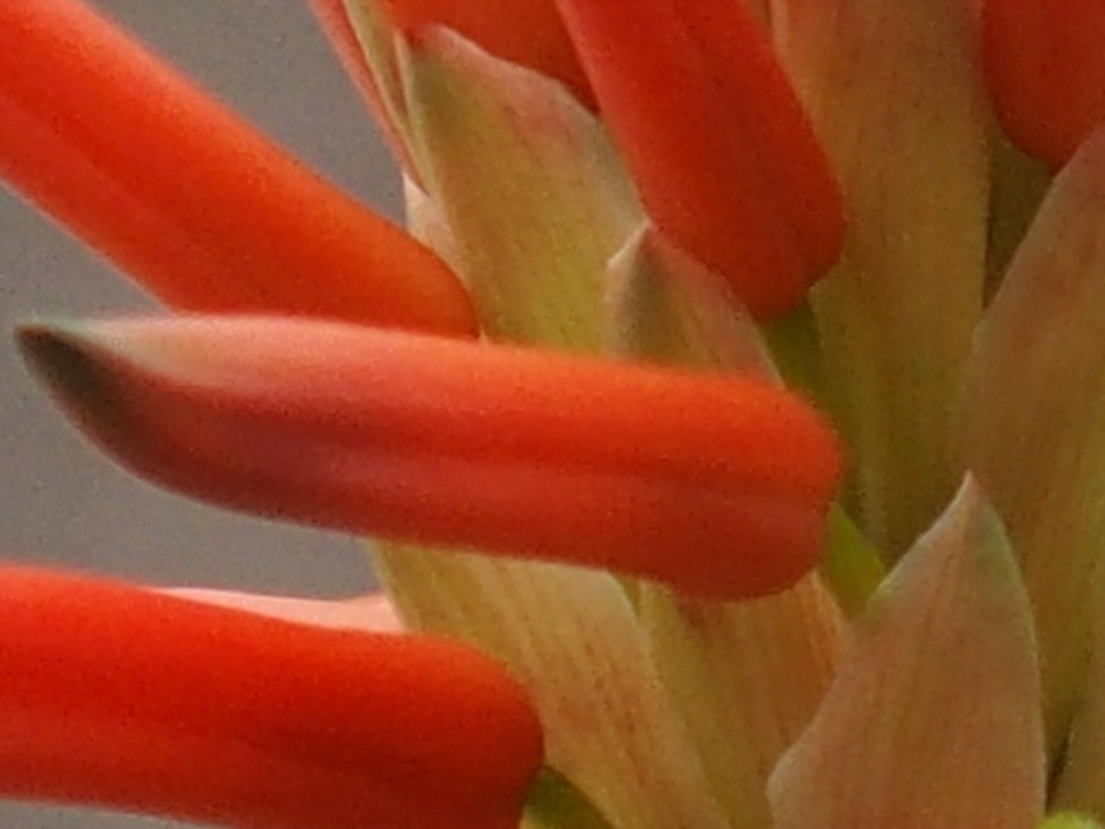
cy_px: -889
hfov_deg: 1.7
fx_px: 37932
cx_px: 2161
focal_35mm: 1188
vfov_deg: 1.3
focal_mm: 31.8
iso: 200
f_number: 2.8
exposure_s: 1/200
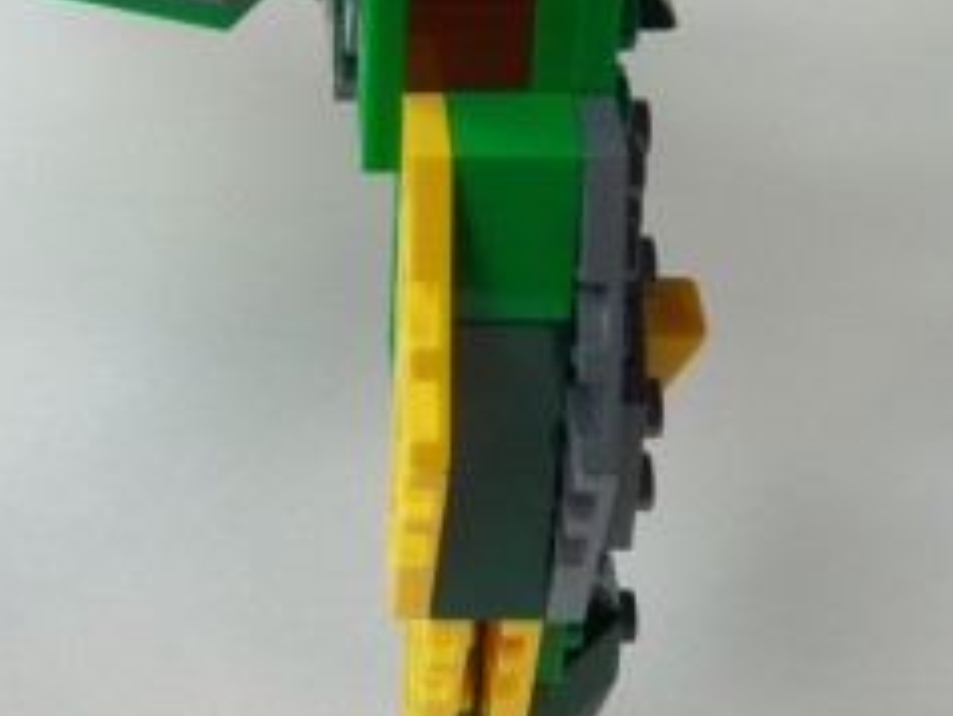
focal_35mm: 91
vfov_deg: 15.6
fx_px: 2507
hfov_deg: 21.2
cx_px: 153
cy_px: -153
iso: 100
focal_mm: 4.8
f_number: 5
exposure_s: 1/40
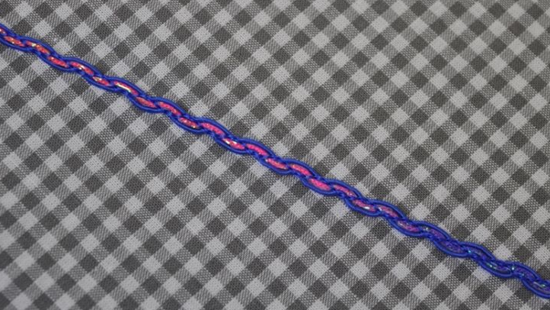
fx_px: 1394
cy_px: 139
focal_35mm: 96
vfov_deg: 12.7
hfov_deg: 22.3
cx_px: 251
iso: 400
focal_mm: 55
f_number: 5.6
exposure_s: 1/100
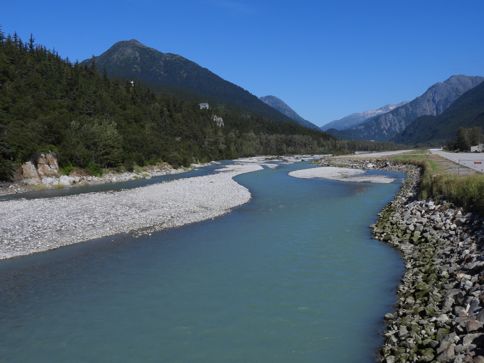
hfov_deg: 51.3
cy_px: 180
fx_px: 503
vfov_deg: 39.7
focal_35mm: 36
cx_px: 236
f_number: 4
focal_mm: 6.2
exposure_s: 1/1600
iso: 100
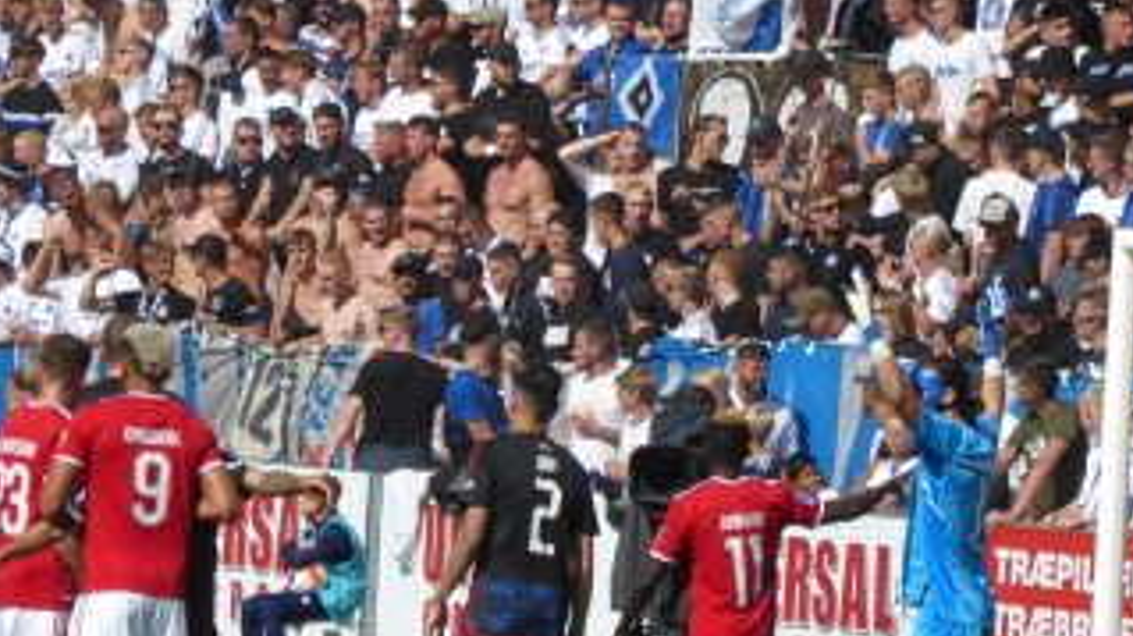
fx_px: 13872
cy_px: 423
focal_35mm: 462
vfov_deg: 2.6
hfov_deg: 4.7
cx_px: 444
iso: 80
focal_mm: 53.8
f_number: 5.8
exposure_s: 1/400
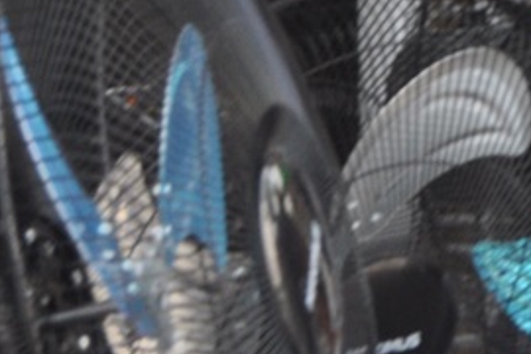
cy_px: 153
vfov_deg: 3.3
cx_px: 1302
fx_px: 6158
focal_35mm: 418
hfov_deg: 4.8
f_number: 5.6
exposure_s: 1/60
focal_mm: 55
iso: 560
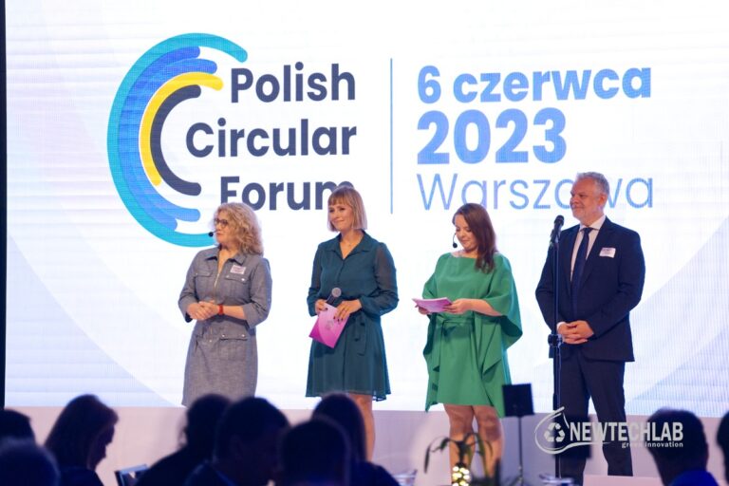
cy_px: 243
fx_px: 3361
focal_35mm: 166
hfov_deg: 12.4
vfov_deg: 8.3
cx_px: 364
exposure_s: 1/180
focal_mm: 110.6
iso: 1250
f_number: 2.8
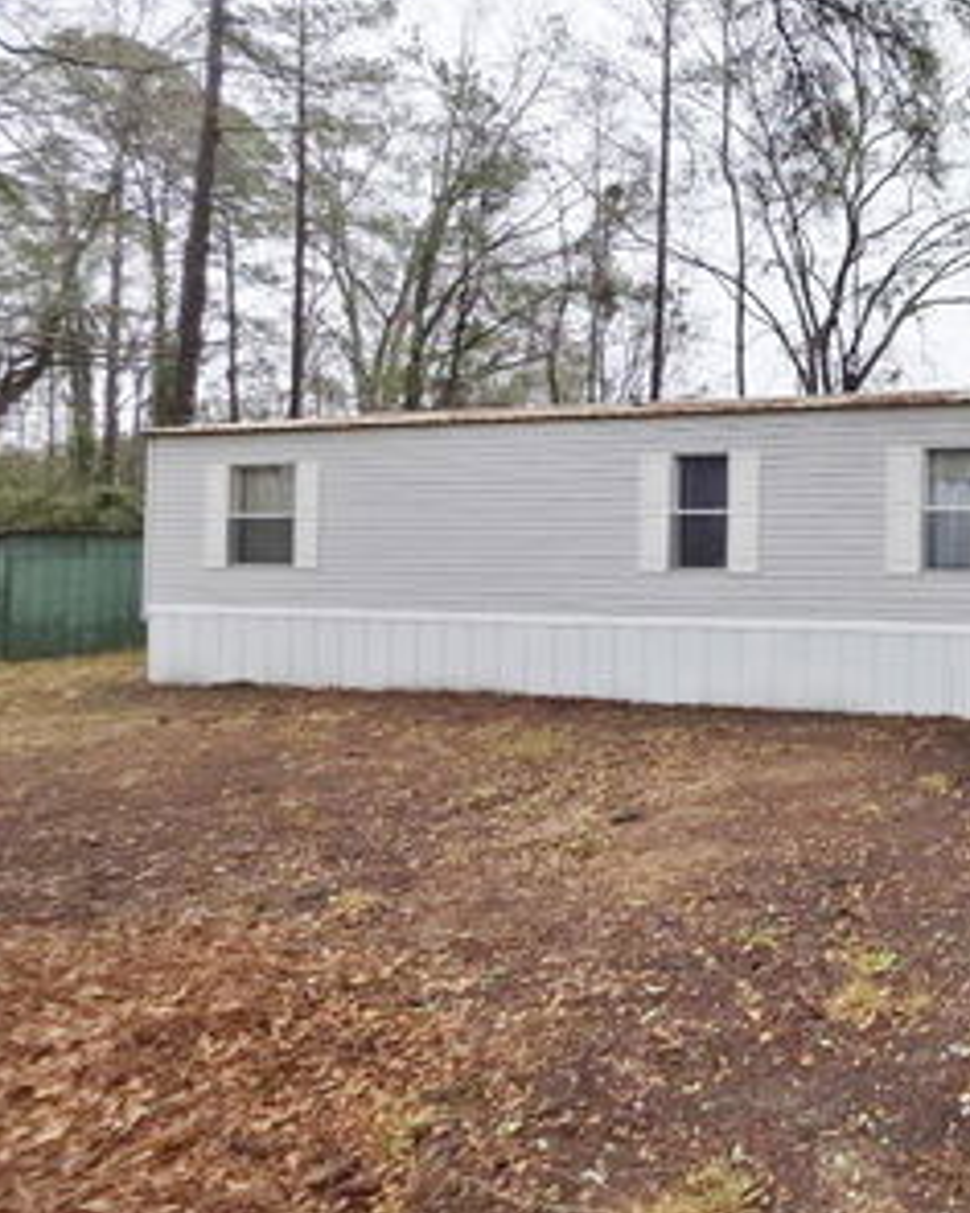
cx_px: 1040
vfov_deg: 74.8
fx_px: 789
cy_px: 535
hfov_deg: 47.7
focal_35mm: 22
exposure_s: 1/267
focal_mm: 2.2
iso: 20
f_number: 1.9
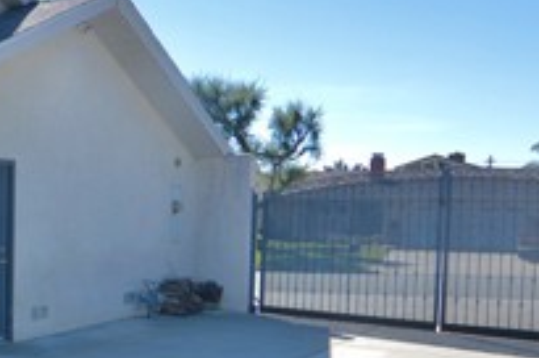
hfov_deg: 33.1
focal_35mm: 52
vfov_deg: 25.9
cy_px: 249
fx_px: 771
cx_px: -71
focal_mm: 11
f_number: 7.1
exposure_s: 1/200
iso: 100
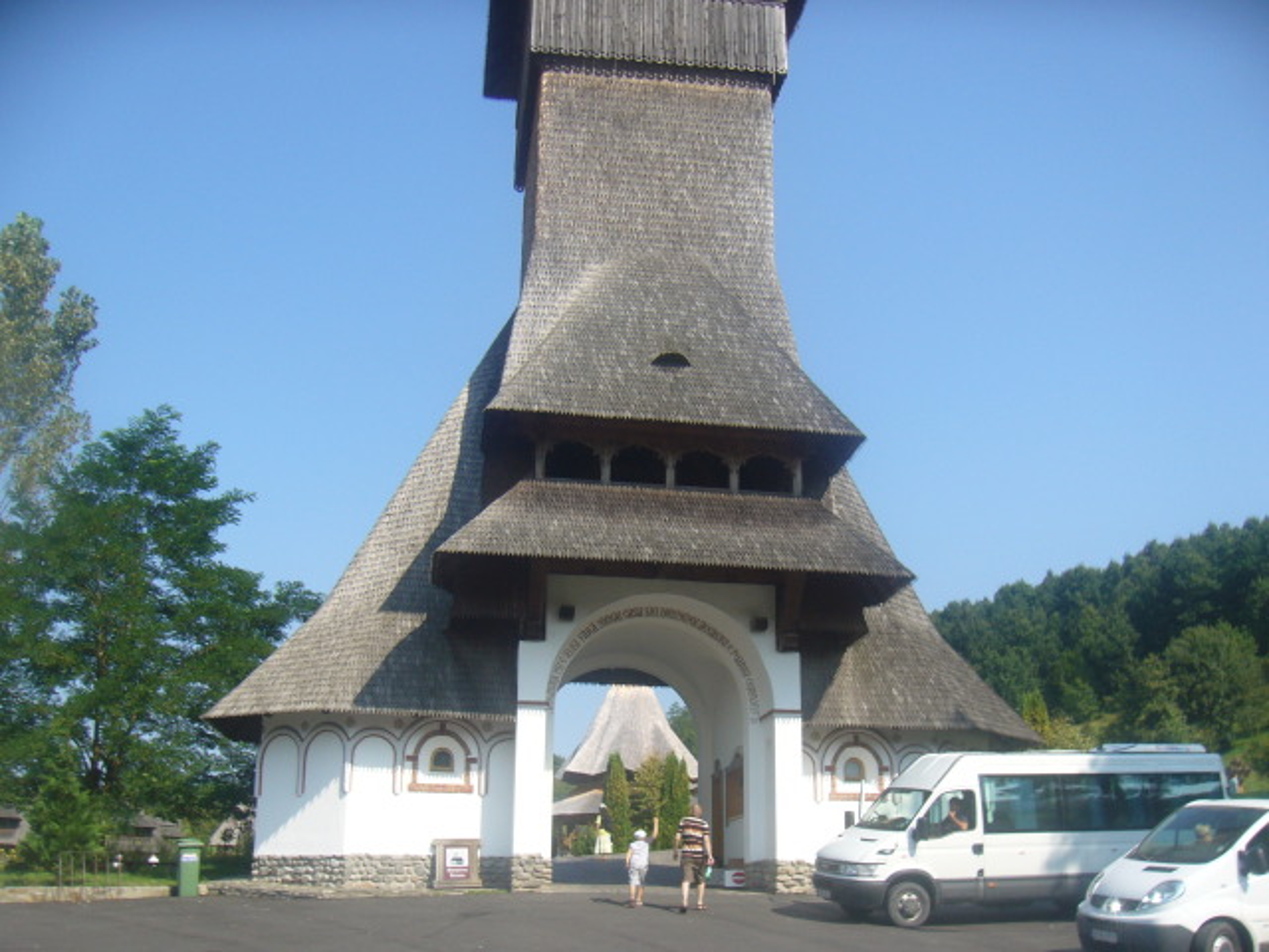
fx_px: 1283
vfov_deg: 40.7
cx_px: 634
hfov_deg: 52.6
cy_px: 476
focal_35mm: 35
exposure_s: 1/250
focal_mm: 5.8
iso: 80
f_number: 5.6
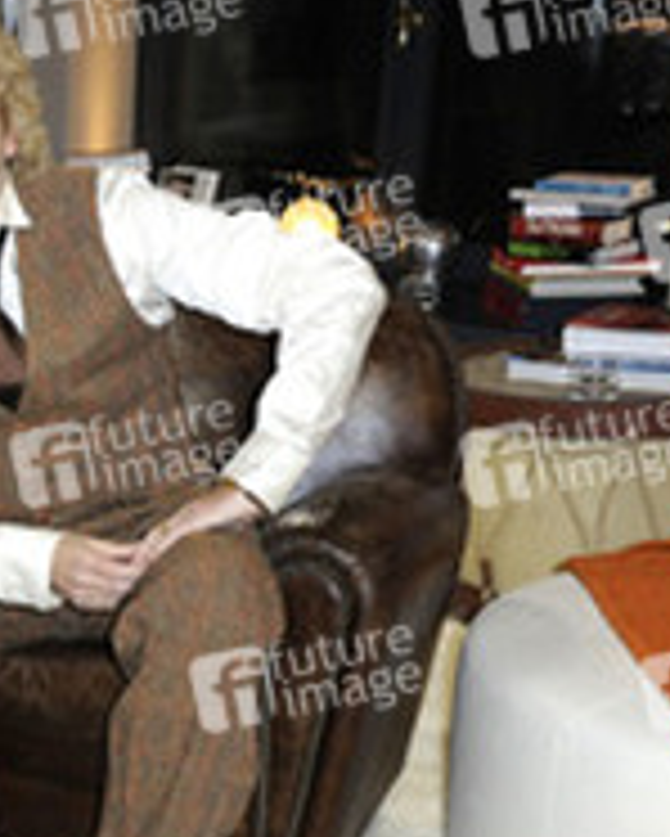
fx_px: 2254
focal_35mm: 91
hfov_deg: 15.8
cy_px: 567
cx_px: -263
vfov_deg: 20.9
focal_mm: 40
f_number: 5.6
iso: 2500
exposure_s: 1/160
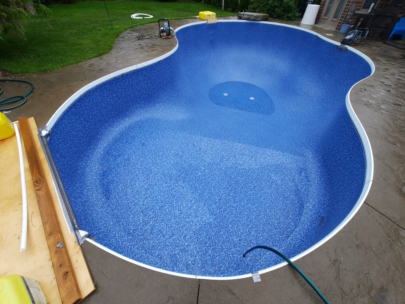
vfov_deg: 85.7
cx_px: 202
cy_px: 150
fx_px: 164
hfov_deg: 102.1
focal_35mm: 14
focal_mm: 1.74
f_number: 2.2
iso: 40
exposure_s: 1/681
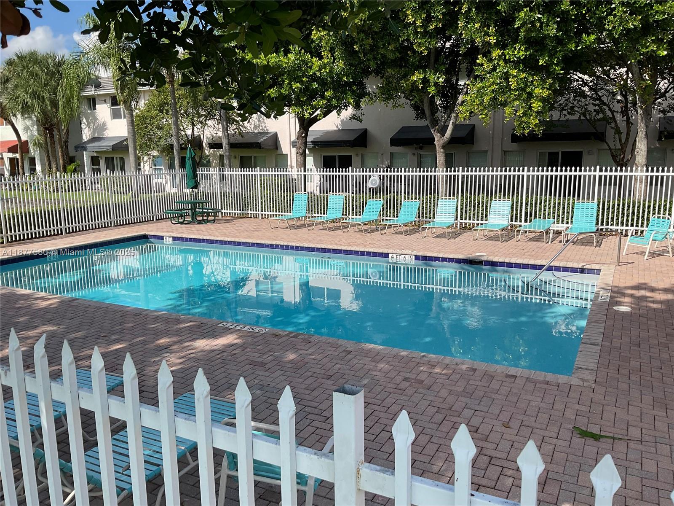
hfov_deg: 61.7
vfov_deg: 48.2
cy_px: 253
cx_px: 337
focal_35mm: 29
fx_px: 565
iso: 16
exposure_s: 1/1984
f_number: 1.8
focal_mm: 3
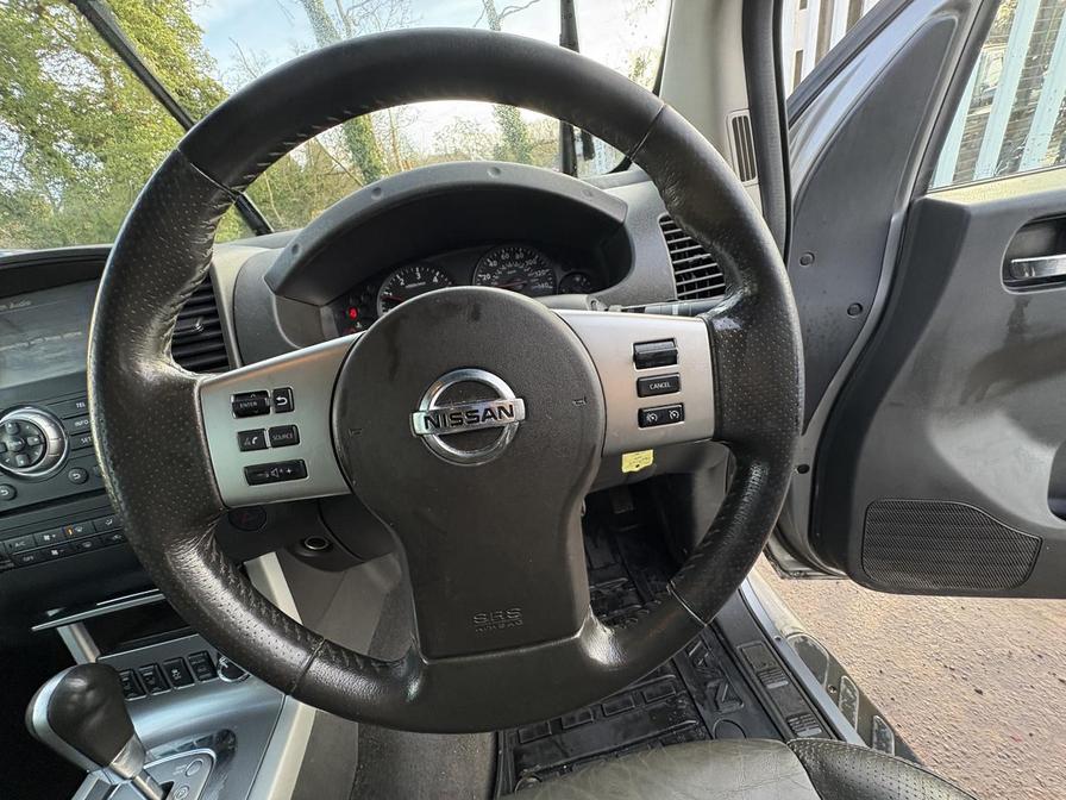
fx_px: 431
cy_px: 400
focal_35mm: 14
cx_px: 533
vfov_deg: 85.7
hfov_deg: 102.1
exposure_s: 1/99
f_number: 2.2
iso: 200
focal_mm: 2.22
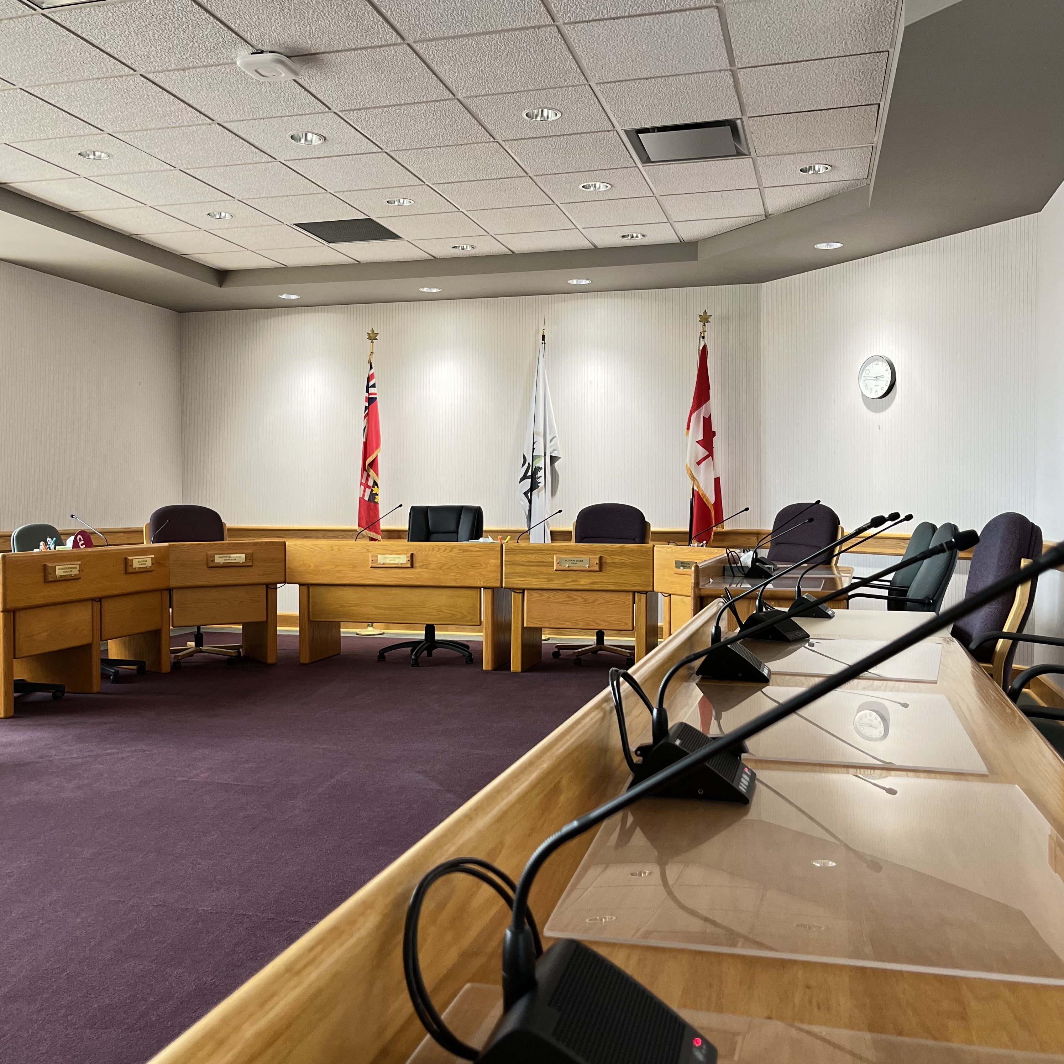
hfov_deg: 52.5
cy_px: 528
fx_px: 1078
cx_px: 529
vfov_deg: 52.5
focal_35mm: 31
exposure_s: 1/60
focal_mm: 5.1
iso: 200
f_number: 1.6
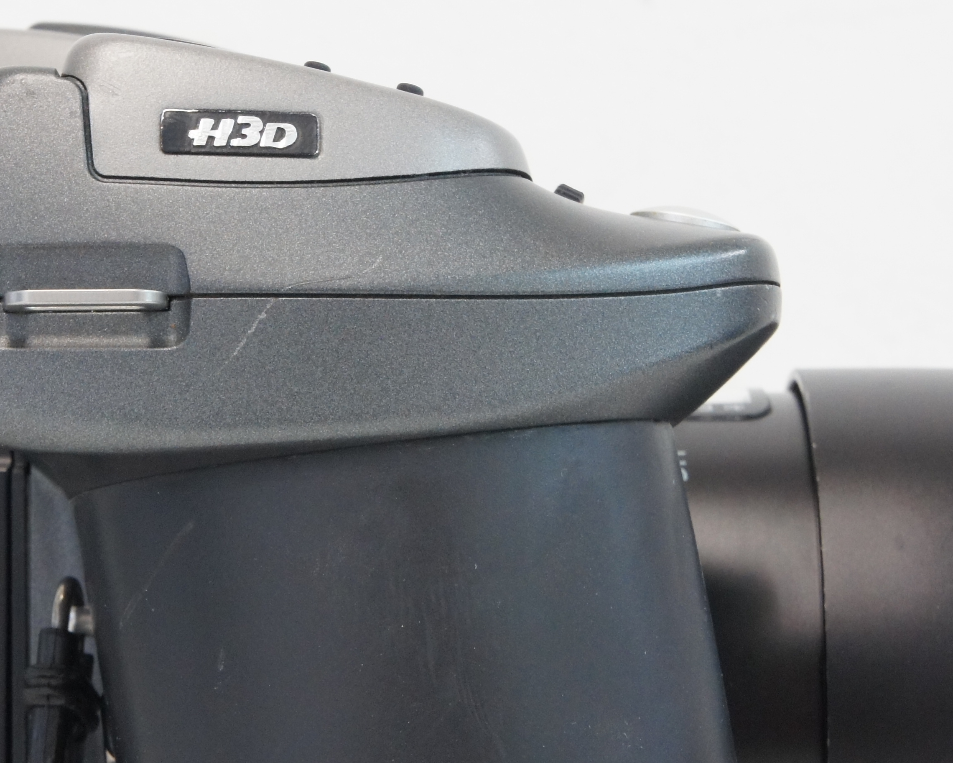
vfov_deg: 11.3
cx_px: 248
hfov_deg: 14.1
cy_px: 600
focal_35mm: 136
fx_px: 3836
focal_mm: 48
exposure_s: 1/25
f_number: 13
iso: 1600
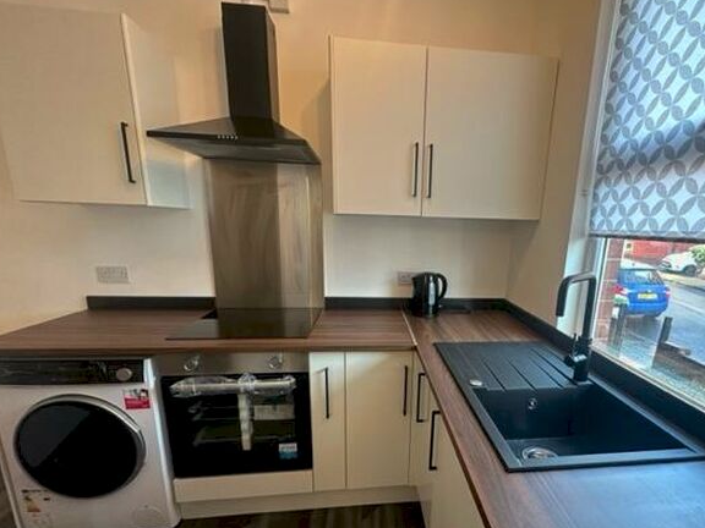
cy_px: 305
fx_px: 346
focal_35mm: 17
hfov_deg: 90.3
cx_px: 409
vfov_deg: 74.2
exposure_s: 1/100
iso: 200
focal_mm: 2.22
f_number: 2.2
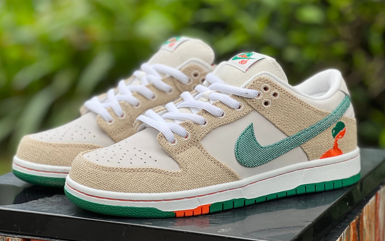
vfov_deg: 13.7
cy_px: 80
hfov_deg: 21.9
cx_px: 180
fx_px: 997
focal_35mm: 95
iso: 20
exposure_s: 1/131
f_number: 2.8
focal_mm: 9
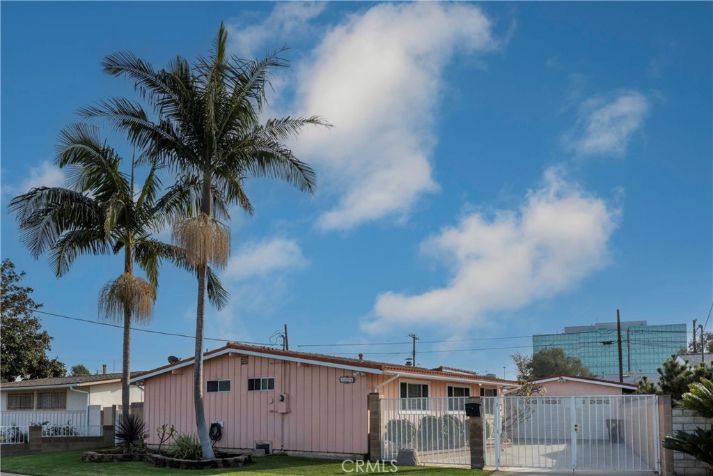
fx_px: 596
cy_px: 238
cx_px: 356
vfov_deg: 43.5
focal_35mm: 30
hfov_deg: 61.8
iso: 400
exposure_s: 1/500
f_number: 8
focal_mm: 30.1
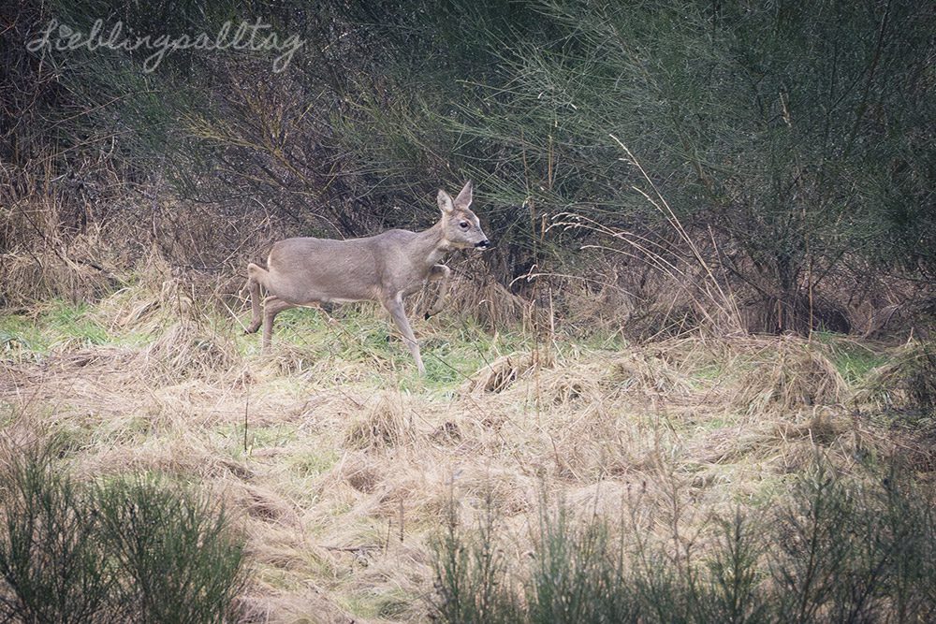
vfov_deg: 4.6
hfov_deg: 6.9
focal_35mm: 300
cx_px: 468
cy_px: 312
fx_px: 7801
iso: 6400
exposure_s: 1/2000
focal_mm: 300
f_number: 5.6
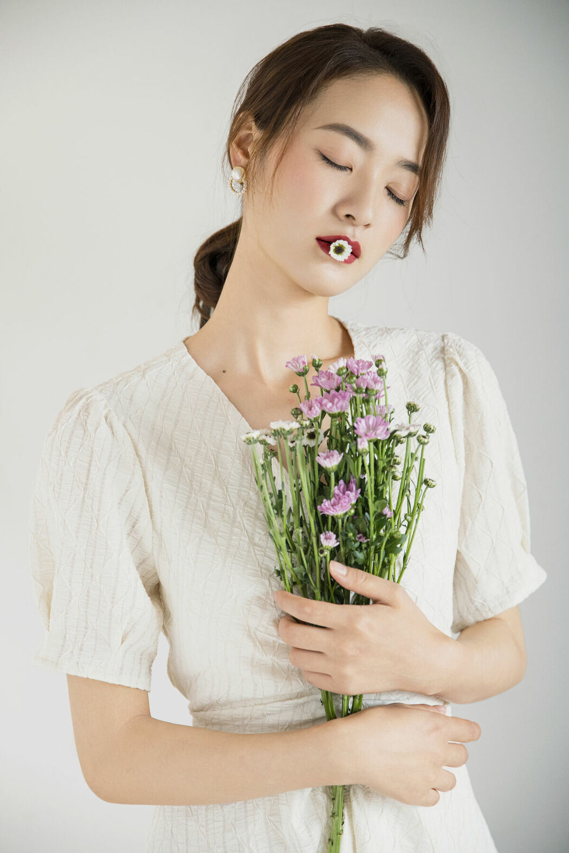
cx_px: 284
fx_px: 1636
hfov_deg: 19.7
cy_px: 426
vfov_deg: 29.2
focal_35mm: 69
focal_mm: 70
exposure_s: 1/160
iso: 1600
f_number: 3.5
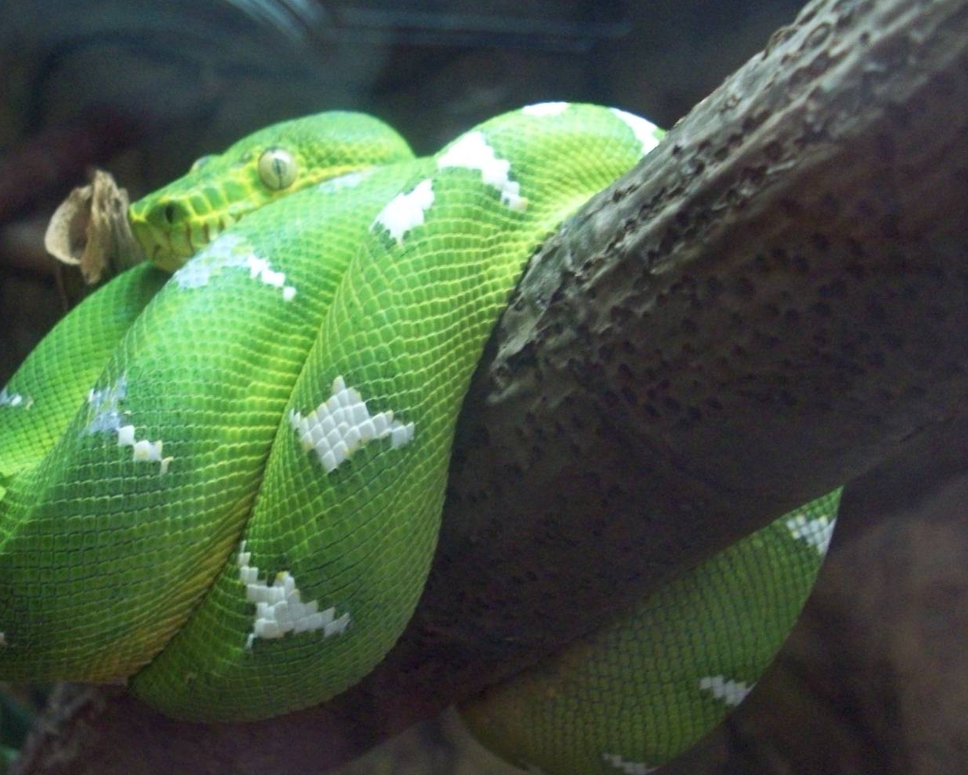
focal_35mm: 47
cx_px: 351
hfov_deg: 39.2
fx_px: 1347
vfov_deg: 32.1
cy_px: 382
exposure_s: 1/8
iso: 200
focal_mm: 6.2
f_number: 2.8
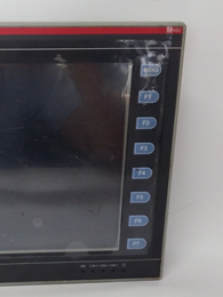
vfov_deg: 36.8
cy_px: 149
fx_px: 447
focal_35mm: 52
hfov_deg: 26.4
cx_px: -7
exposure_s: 1/33
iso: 188
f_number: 2
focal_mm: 3.79
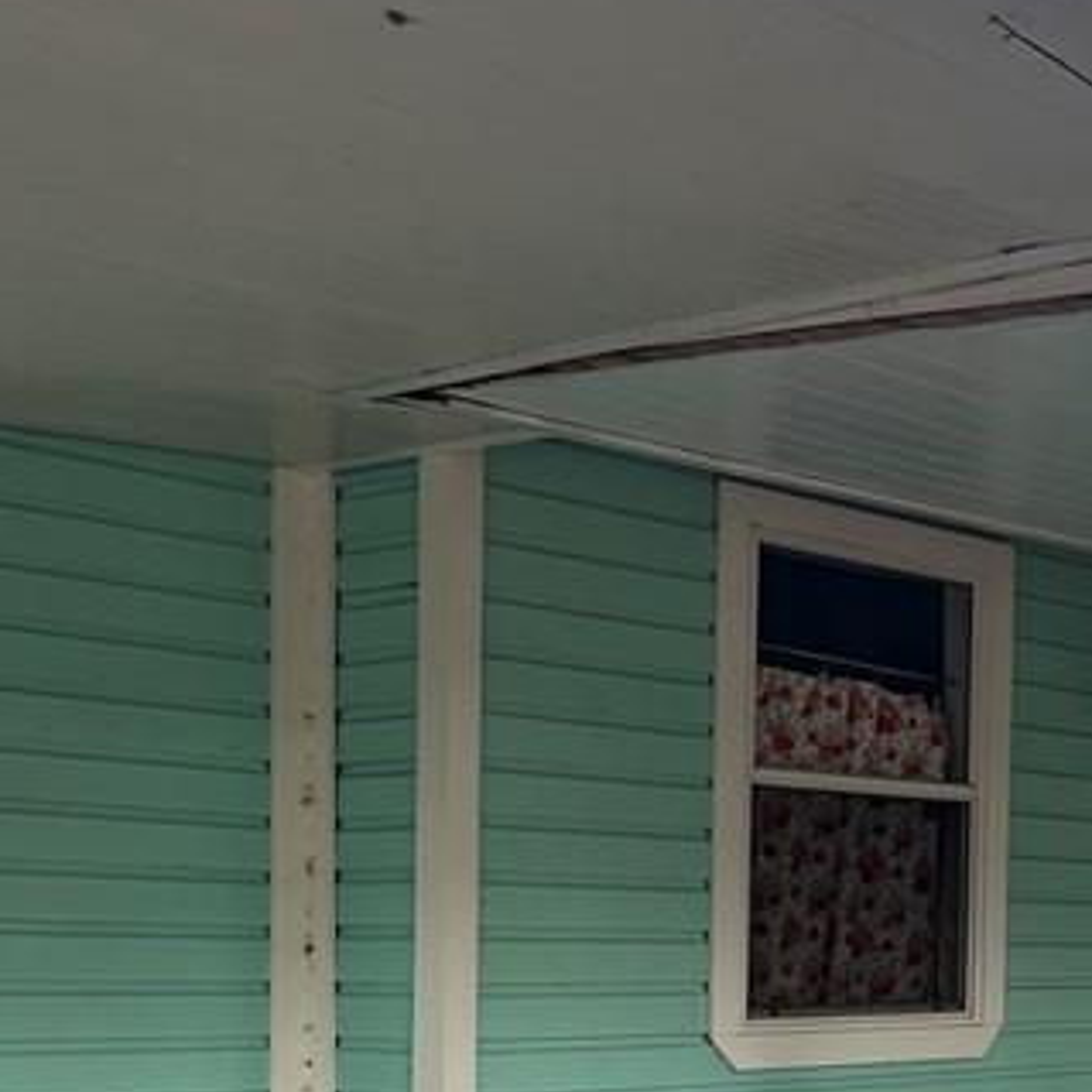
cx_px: 1065
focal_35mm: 62
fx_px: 2213
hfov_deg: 26.4
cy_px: 965
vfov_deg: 26.8
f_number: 2.2
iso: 40
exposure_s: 1/135
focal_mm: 2.22
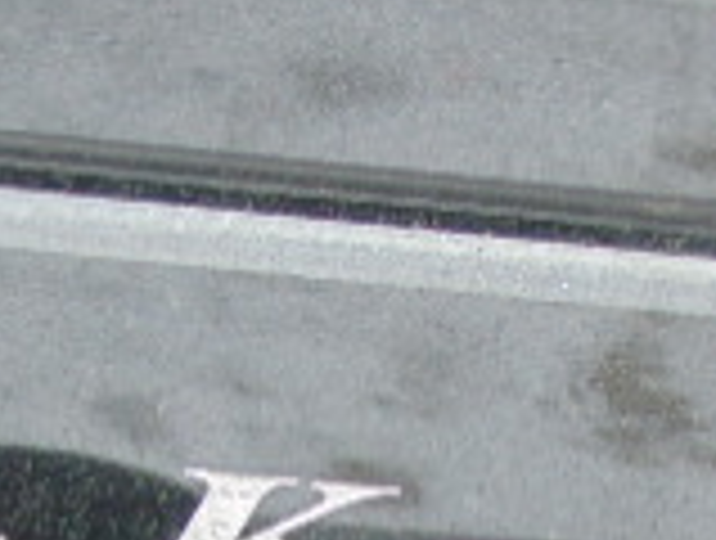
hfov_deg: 8.2
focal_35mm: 241
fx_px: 4996
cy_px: 909
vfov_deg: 6.1
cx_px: 279
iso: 80
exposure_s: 1/60
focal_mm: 10.8
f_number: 3.6
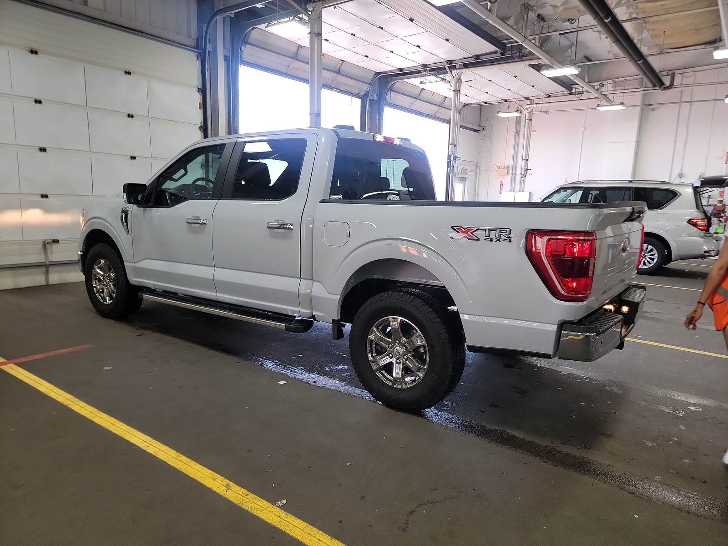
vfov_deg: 56.8
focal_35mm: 24
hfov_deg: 71.6
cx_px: 364
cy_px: 273
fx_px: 505
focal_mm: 6.7
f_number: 1.8
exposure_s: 1/59
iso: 77
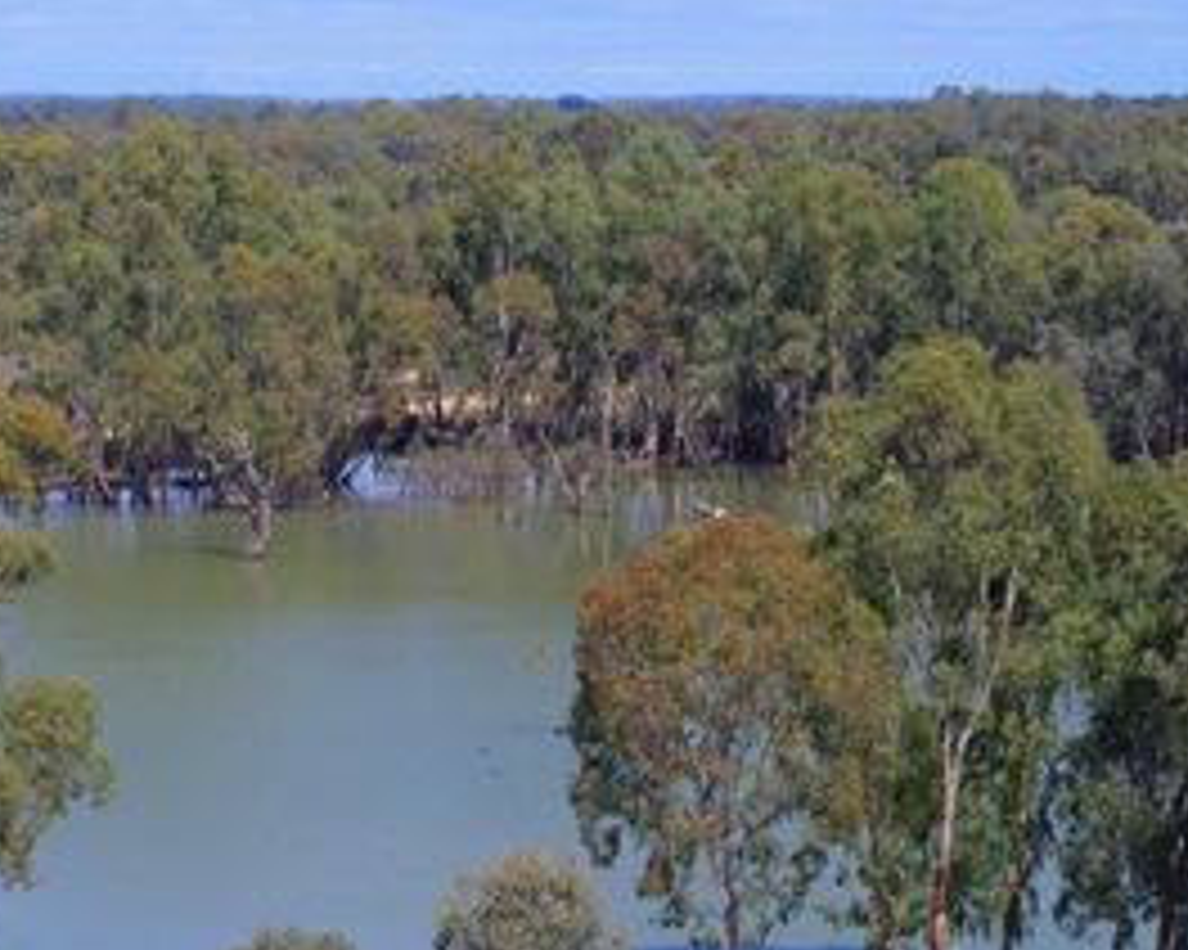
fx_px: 3936
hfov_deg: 17.1
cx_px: 374
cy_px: 588
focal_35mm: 112
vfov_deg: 13.7
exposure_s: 1/200
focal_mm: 45
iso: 200
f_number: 11
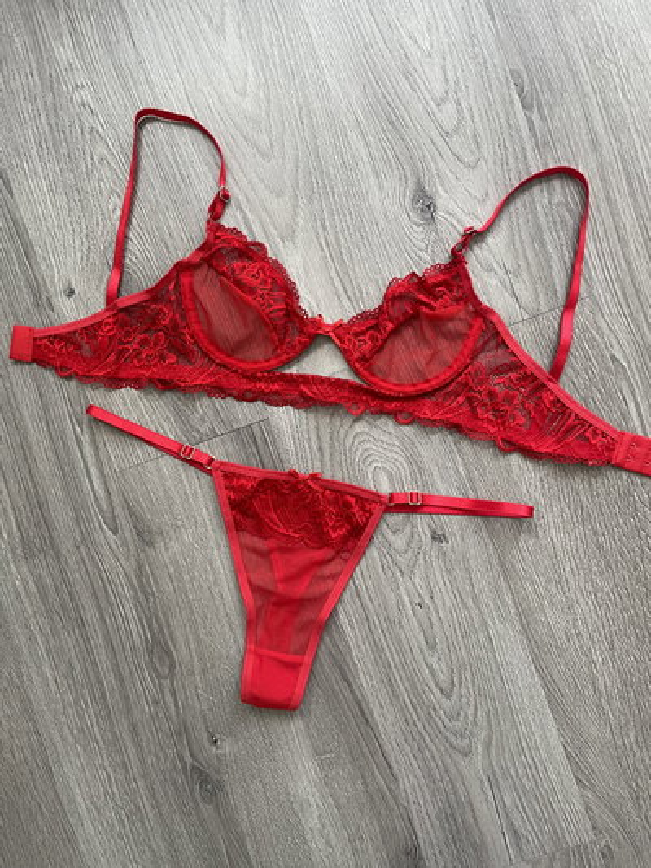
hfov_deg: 53.1
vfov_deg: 67.3
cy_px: 434
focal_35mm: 26
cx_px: 326
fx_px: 652
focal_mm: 4.2
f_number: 1.6
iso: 100
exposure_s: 1/51
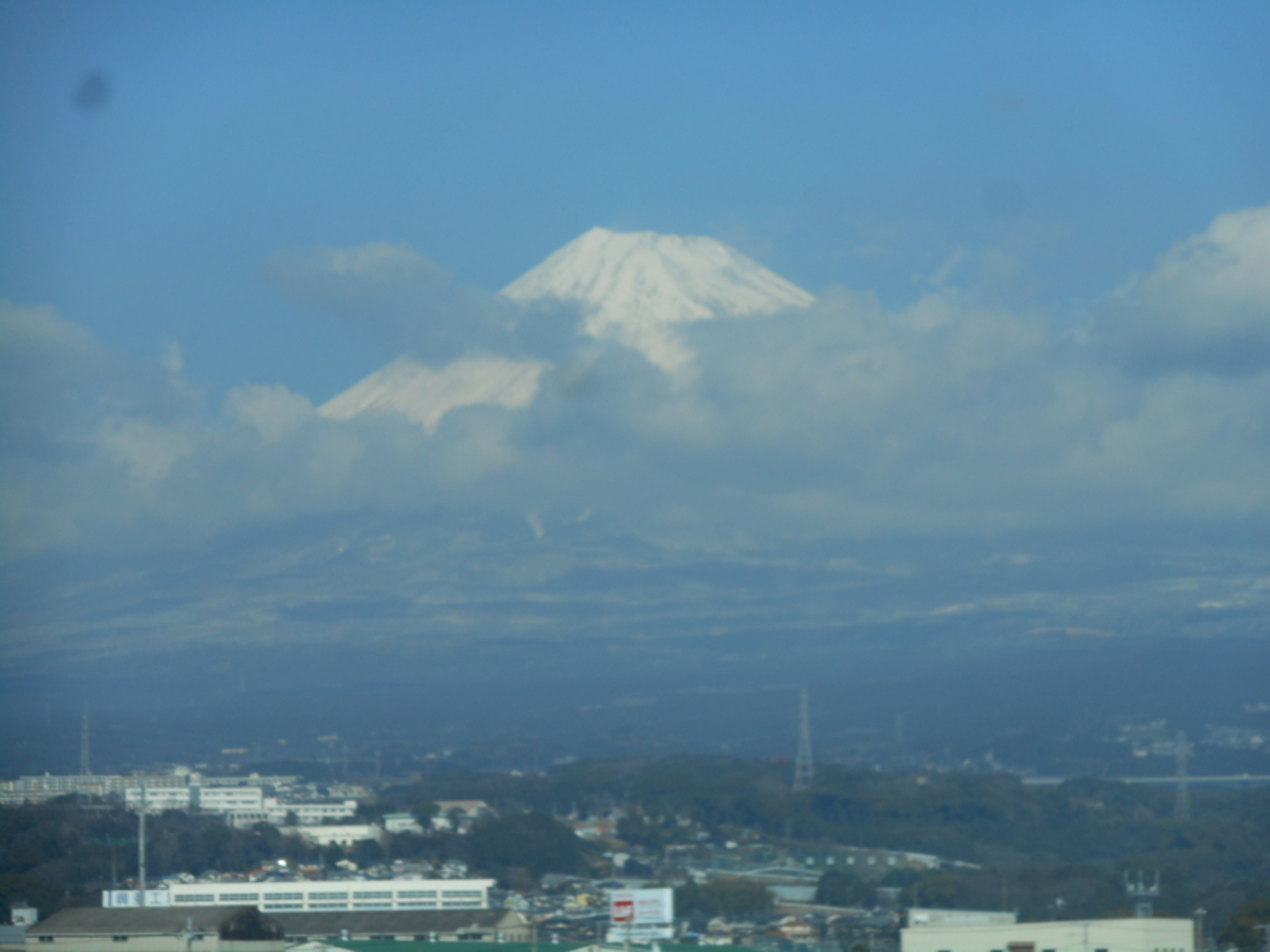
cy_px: 476
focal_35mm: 134
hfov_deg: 14.7
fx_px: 4916
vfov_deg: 11.1
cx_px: 635
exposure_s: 1/400
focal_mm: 23.9
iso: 80
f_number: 6.1
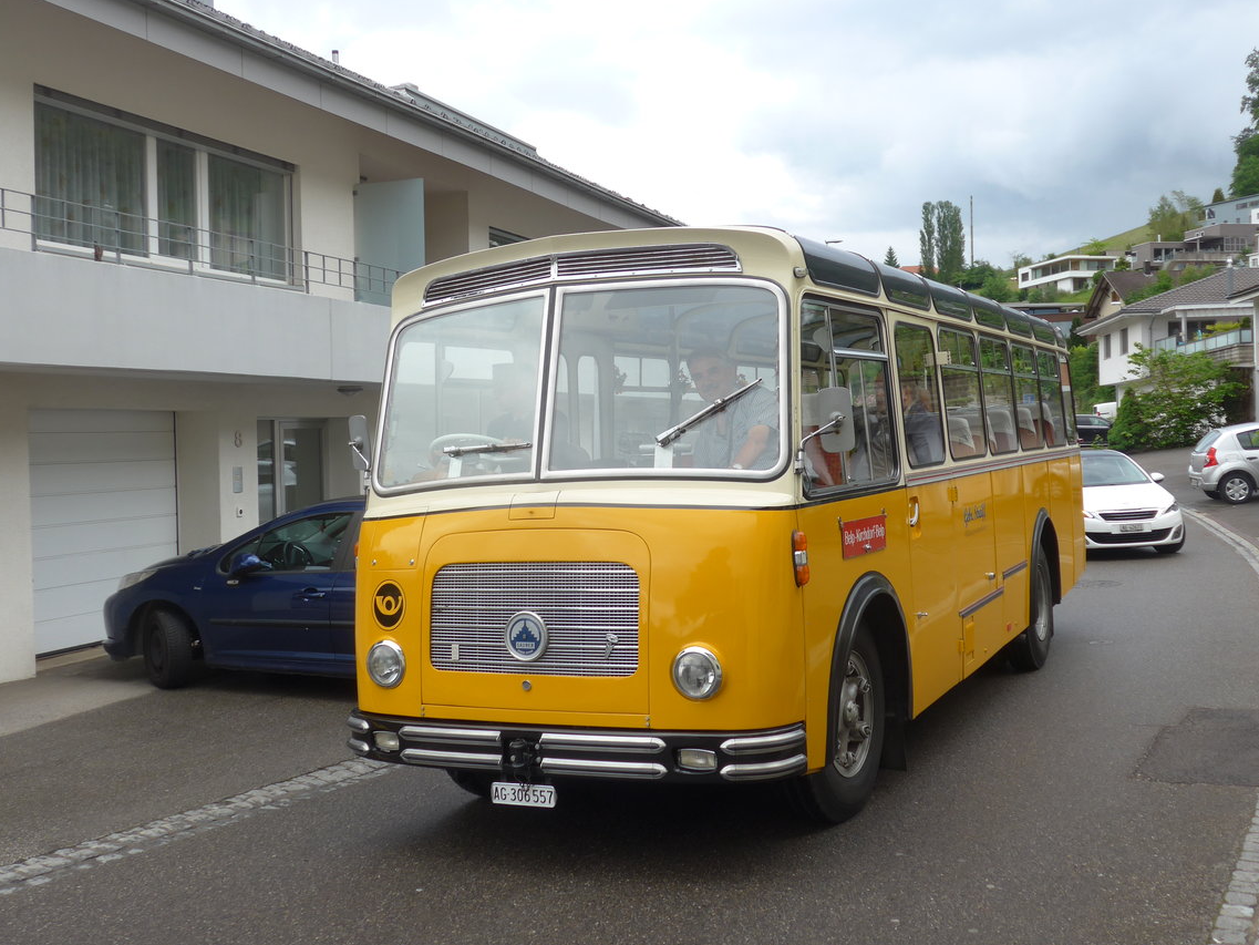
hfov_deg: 49.0
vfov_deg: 37.7
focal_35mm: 38
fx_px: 1382
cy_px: 450
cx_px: 638
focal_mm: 7.5
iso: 80
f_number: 2.8
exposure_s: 1/500
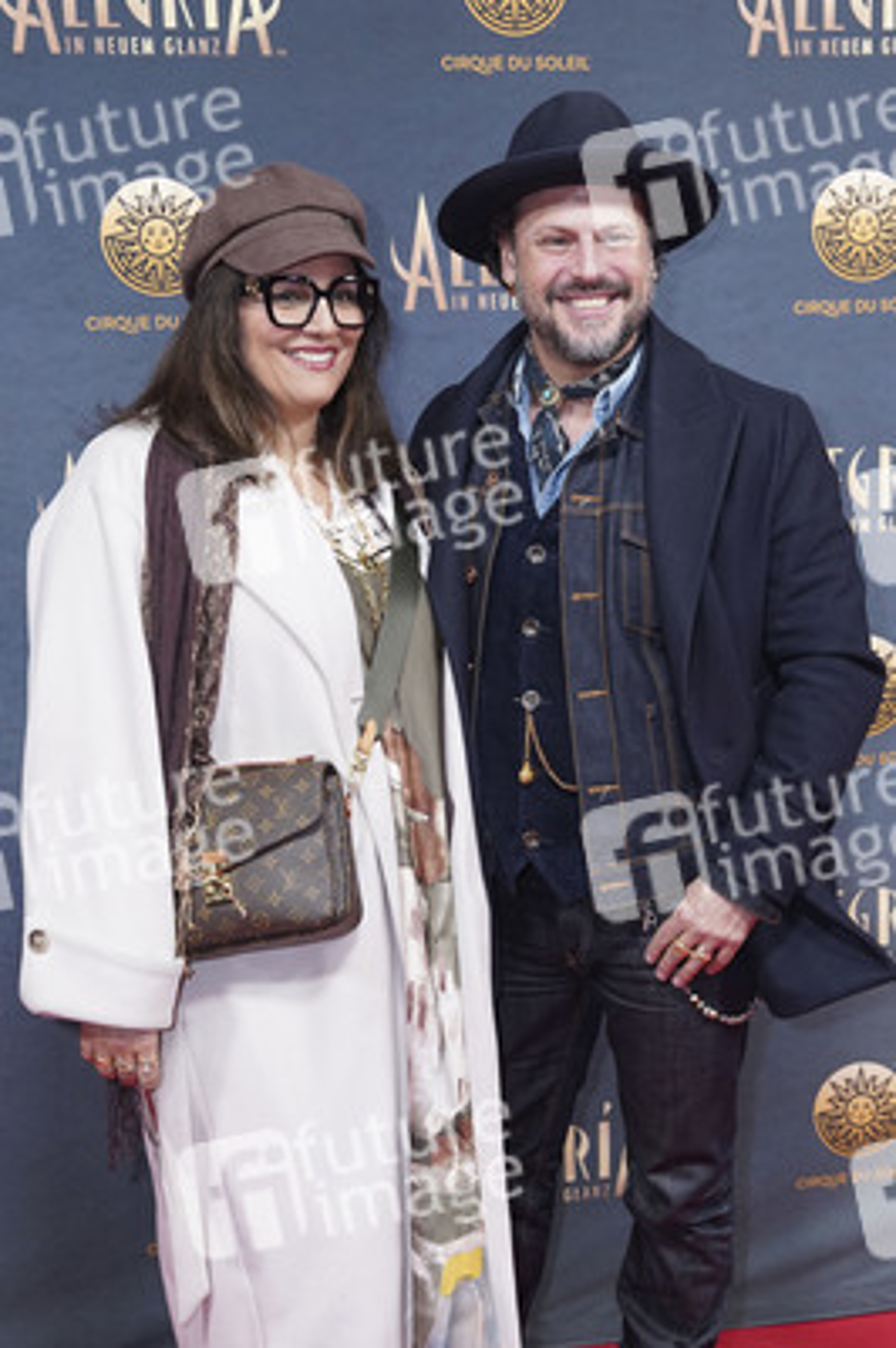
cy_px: 674
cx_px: 448
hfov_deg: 35.0
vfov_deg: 50.7
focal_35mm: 38
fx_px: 1421
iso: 2500
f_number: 4.5
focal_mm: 38
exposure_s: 1/200
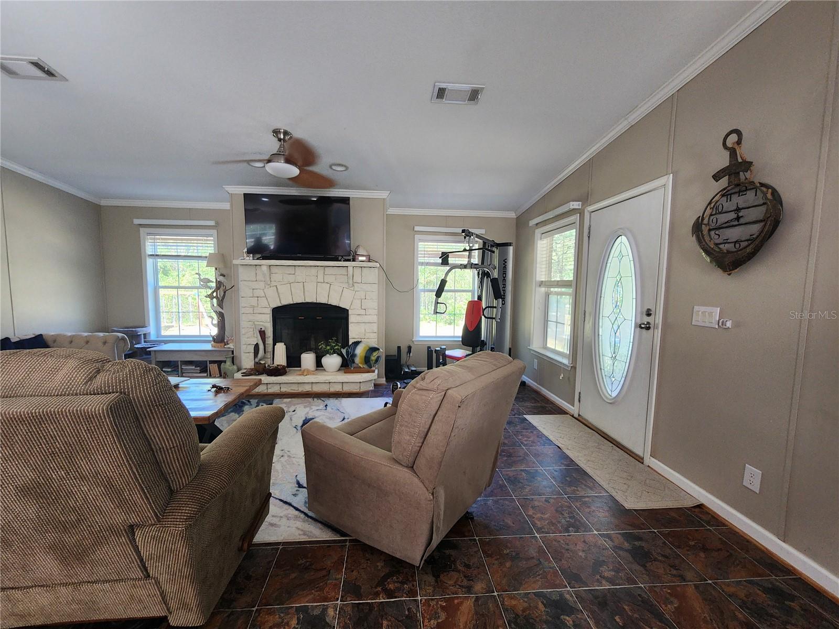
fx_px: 315
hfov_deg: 106.2
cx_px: 420
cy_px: 314
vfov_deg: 89.9
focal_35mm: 13
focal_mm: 2.2
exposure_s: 1/60
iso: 200
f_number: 2.2
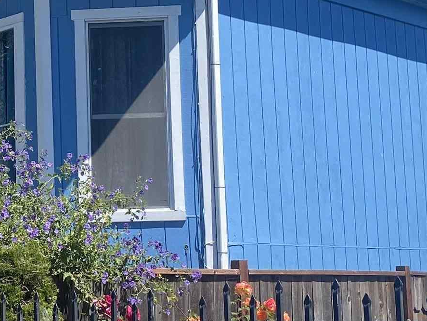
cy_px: 161
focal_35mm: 90
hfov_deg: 21.0
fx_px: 1111
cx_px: -6
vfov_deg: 16.4
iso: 32
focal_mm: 4.25
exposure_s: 1/1678
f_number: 1.8
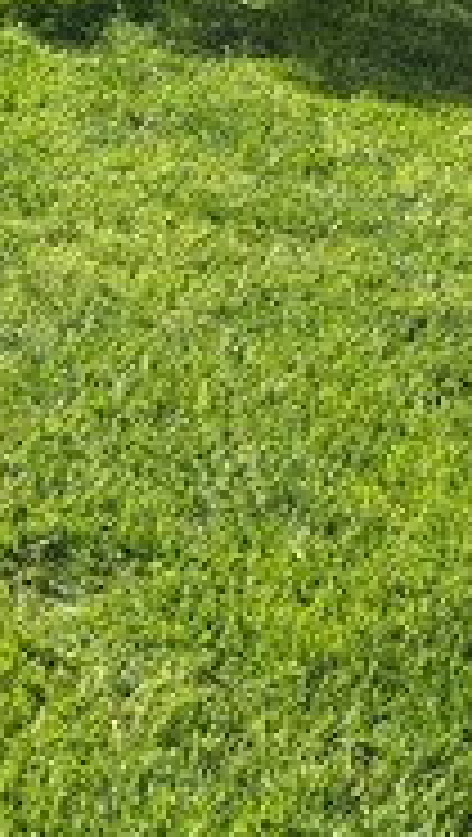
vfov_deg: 21.6
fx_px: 1997
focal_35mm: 90
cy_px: -220
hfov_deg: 13.1
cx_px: -108
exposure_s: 1/2105
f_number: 1.78
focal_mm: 6.76
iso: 80
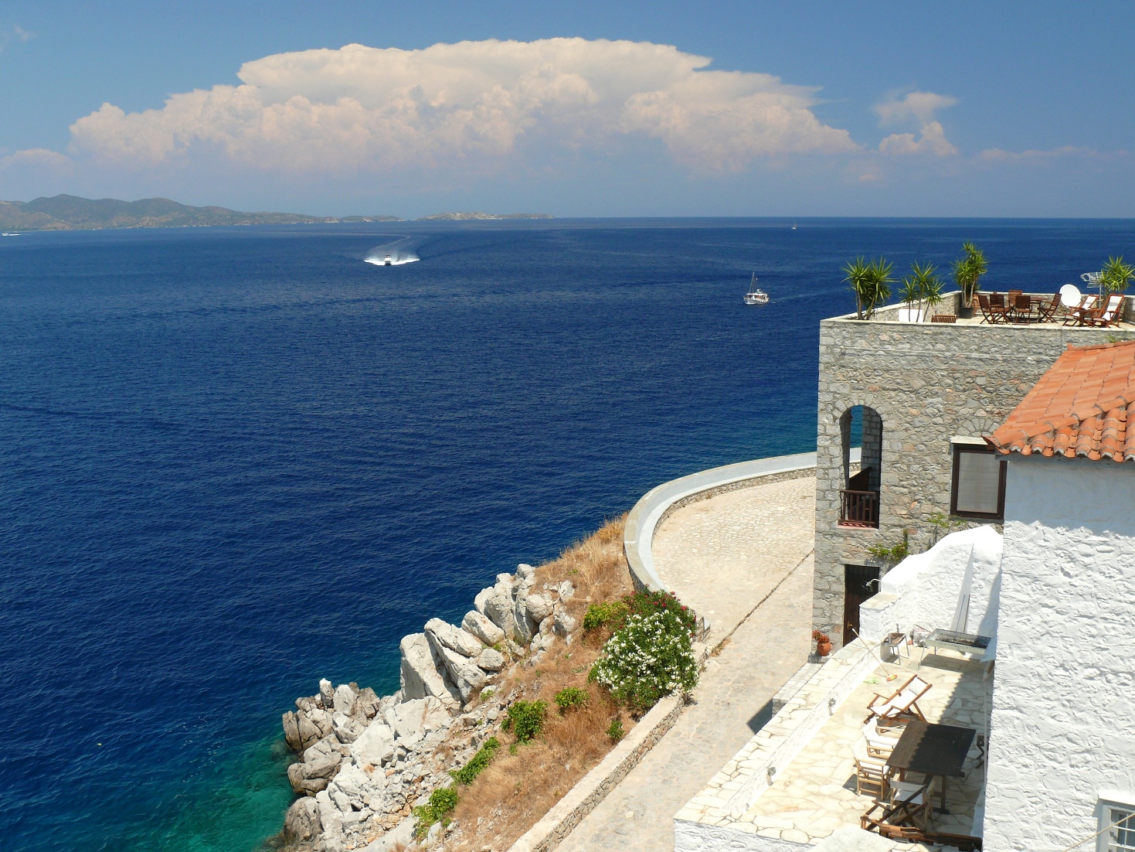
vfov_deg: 40.7
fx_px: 1148
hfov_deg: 52.6
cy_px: 426
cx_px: 568
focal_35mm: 35
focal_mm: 7.4
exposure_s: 1/250
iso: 100
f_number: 5.6
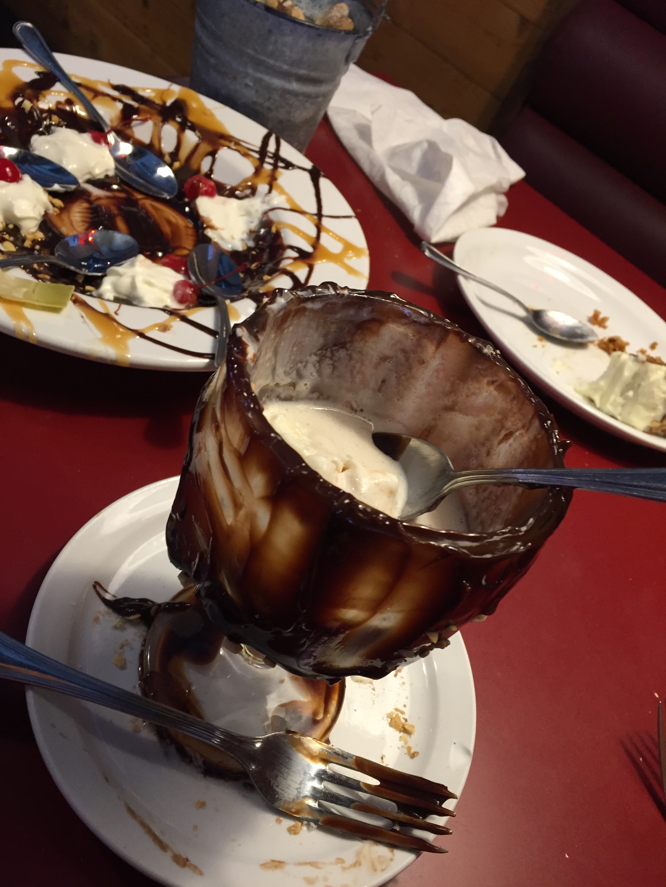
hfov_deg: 48.2
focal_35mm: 29
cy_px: 444
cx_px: 333
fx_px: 744
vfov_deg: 61.7
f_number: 2.2
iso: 100
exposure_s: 1/30
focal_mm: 4.15
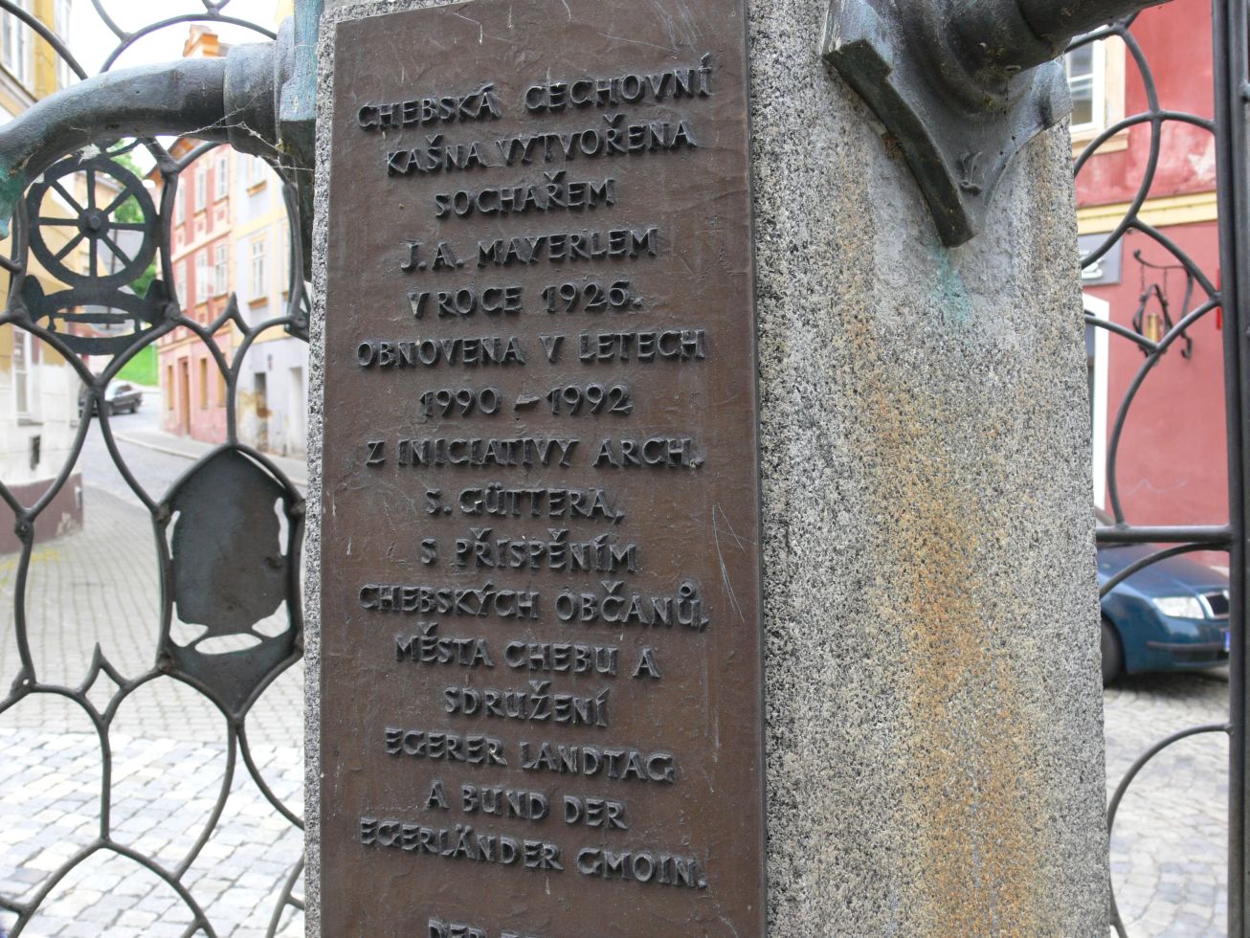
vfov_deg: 40.7
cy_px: 469
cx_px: 625
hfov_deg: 52.6
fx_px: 1264
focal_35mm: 35
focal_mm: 7.4
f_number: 4
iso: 100
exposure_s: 1/50
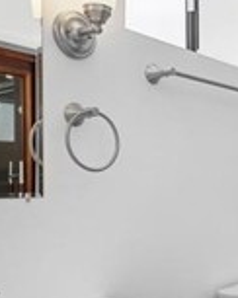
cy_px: 181
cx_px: 271
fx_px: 521
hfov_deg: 23.9
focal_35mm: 59
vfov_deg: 31.9
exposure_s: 1/10
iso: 125
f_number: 8
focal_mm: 15
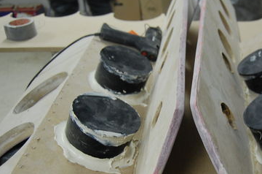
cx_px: 196
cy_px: 126
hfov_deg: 40.1
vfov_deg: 27.6
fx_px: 348
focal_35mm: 48
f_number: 3.5
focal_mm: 18
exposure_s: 1/15
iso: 800
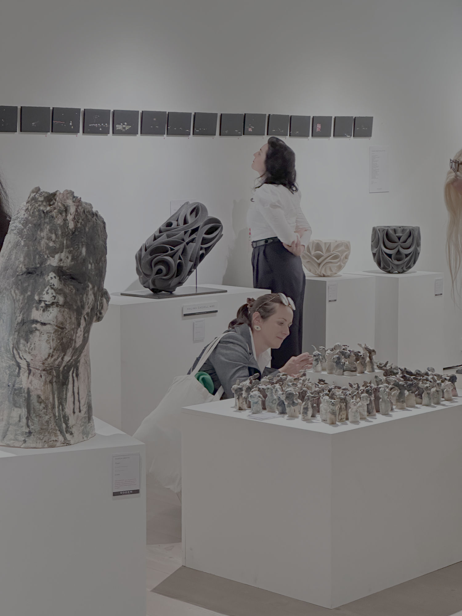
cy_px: 308
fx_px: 1370
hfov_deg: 19.1
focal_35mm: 77
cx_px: 231
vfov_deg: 25.3
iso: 160
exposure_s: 1/50
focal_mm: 9
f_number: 2.8
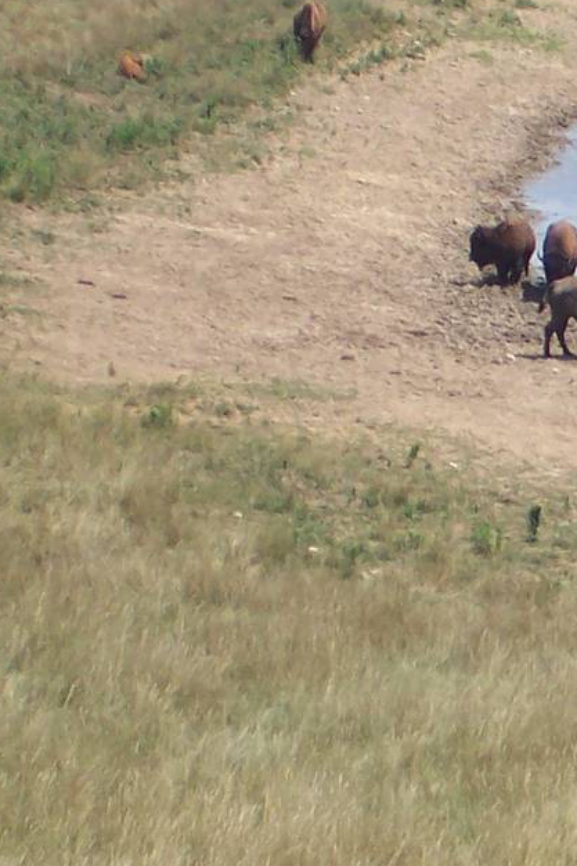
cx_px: 1023
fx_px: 7096
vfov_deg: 7.0
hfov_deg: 4.6
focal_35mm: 295
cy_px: 371
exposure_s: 1/500
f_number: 4.8
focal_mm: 16.8
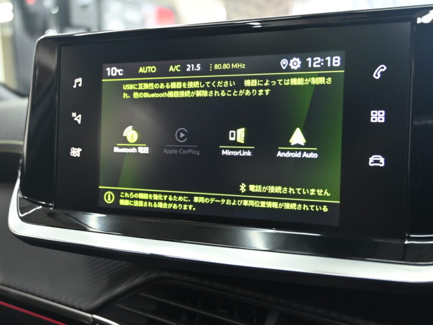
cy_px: 163
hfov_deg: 52.2
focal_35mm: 35
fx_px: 441
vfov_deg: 40.4
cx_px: 234
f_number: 4
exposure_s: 1/50
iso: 500
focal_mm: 21.5
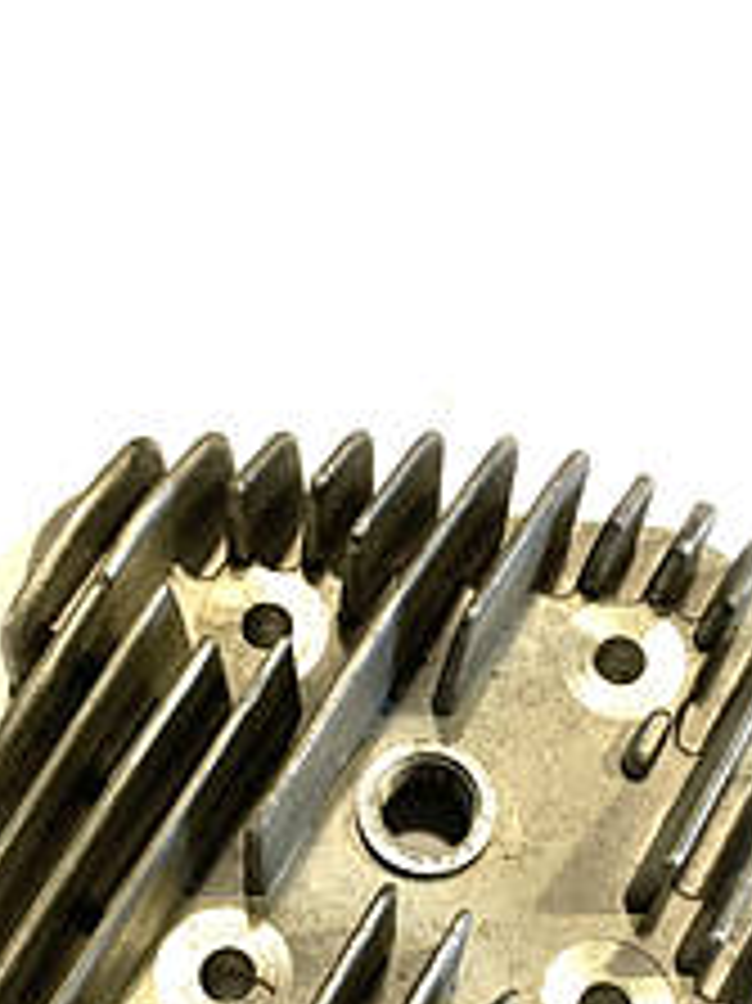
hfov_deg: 29.1
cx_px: 387
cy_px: 835
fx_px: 1450
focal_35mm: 50
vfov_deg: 36.6
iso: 200
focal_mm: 4.25
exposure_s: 1/50
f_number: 1.8
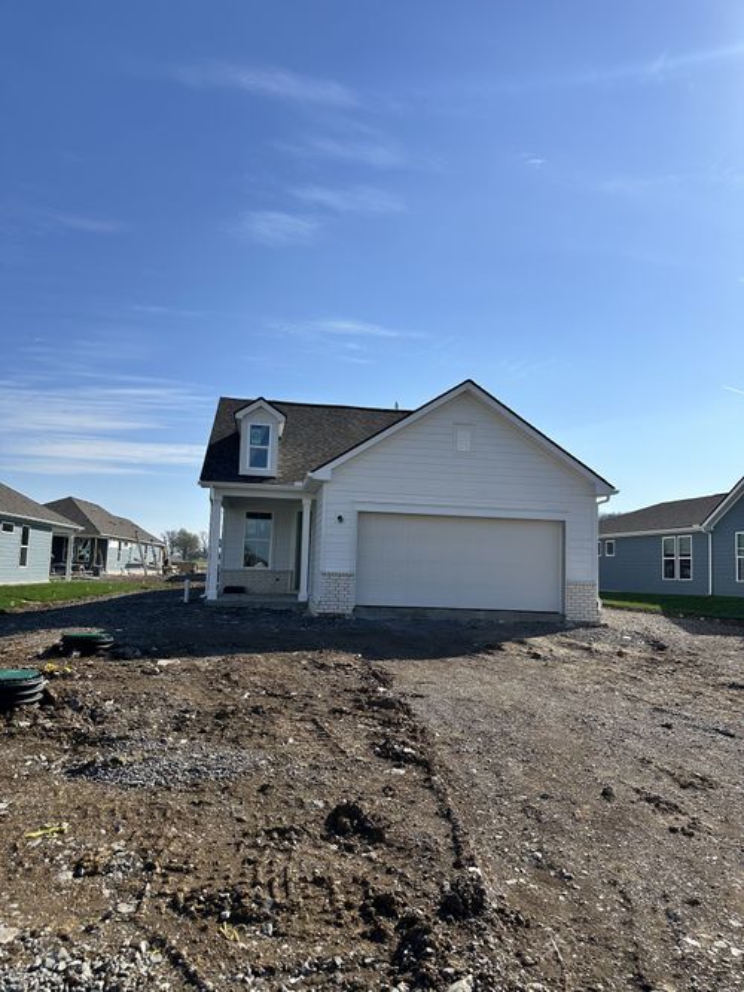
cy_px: 496
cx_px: 372
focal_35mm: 24
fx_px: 688
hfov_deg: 56.8
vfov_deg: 71.6
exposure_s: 1/7576
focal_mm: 6.86
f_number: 1.78
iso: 80
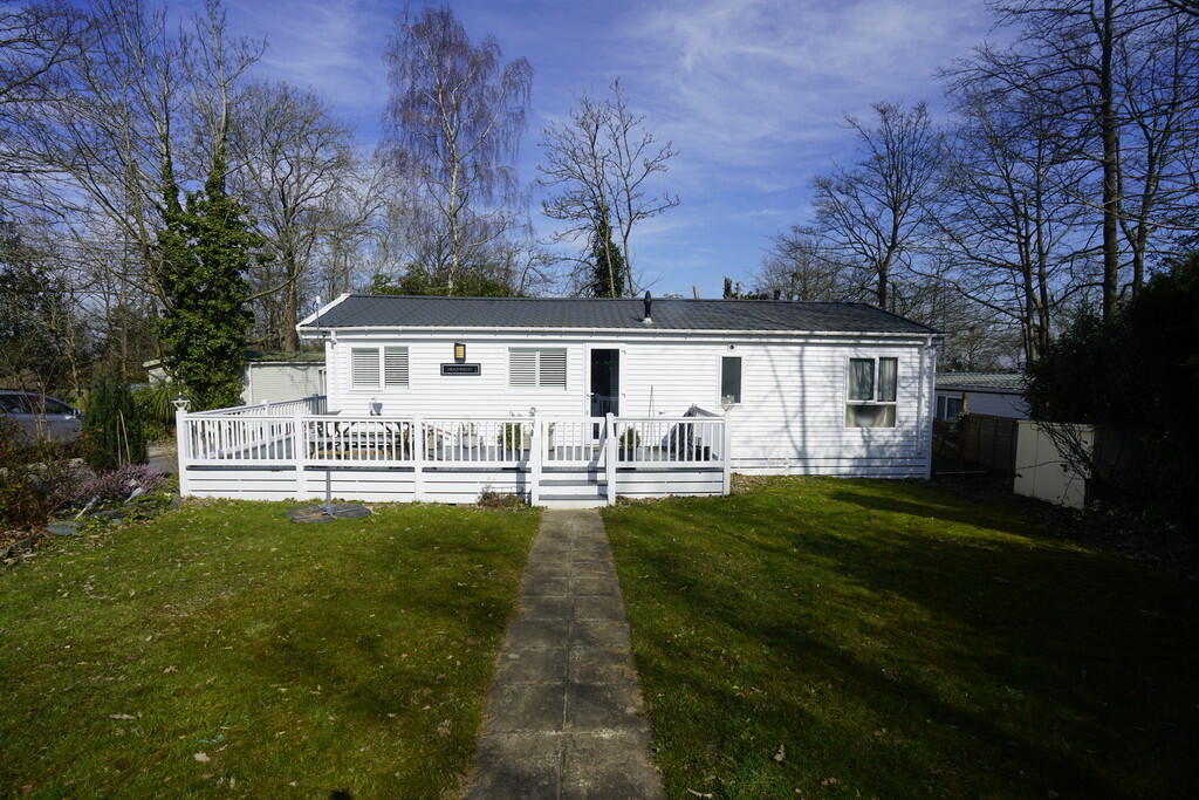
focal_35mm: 16
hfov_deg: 96.7
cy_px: 400
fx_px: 533
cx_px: 600
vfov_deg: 73.8
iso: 100
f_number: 14
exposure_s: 1/100
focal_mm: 16
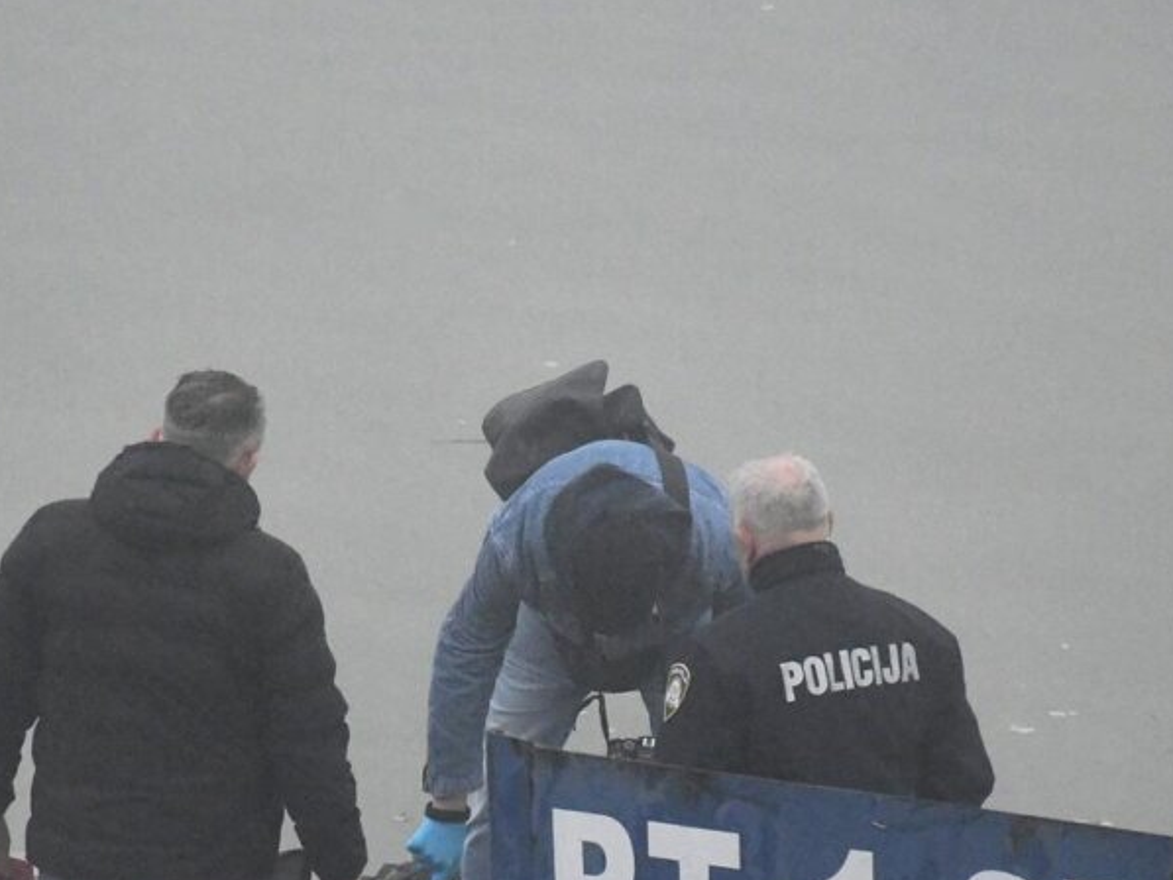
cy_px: 754
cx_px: 489
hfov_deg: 4.7
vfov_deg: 3.5
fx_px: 14438
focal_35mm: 426
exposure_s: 1/3200
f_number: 7.1
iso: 3200
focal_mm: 140
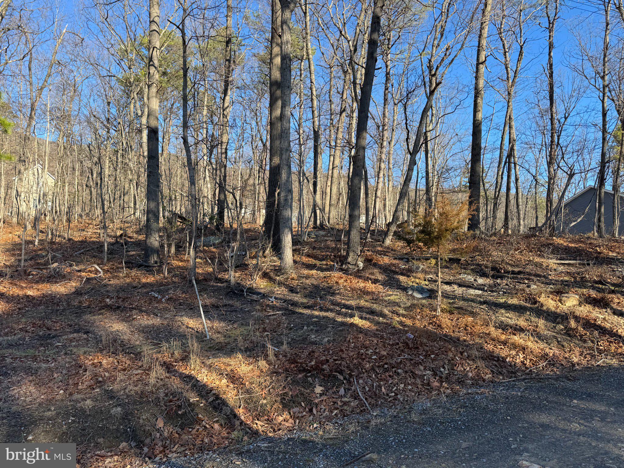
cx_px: 312
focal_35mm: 24
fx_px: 433
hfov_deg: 71.6
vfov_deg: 56.8
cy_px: 234
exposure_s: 1/1151
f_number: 1.78
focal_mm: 6.76
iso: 80
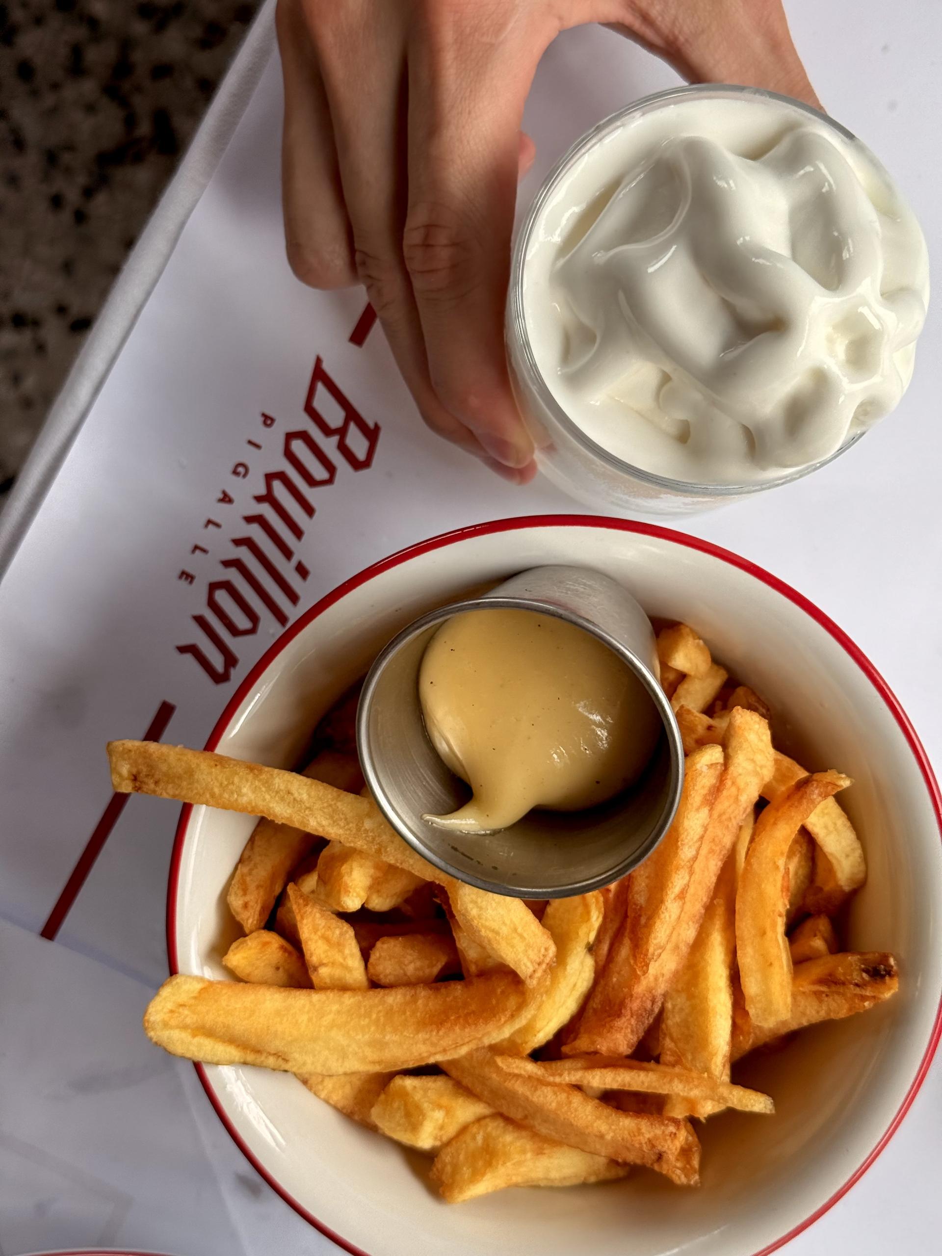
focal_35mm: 48
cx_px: 471
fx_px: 1742
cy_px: 628
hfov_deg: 30.3
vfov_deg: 39.7
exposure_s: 1/227
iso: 125
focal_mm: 6.76
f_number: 1.78
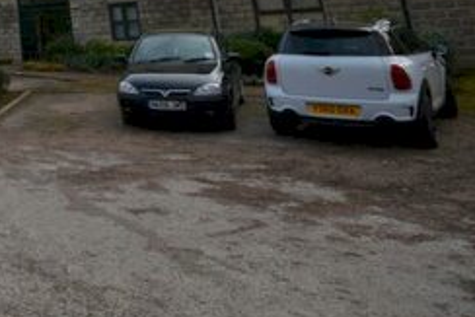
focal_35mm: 43
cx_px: -136
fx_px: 568
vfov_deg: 26.2
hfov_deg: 33.6
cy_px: -105
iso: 100
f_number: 7.1
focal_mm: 10
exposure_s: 1/200
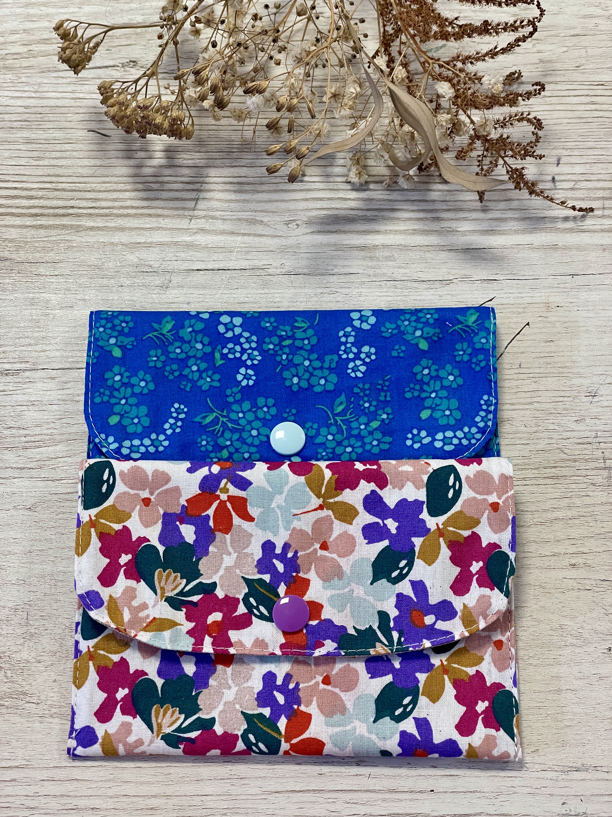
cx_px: 306
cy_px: 408
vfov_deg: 36.8
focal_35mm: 52
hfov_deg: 28.0
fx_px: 1226
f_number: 2
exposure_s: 1/100
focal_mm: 6
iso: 200
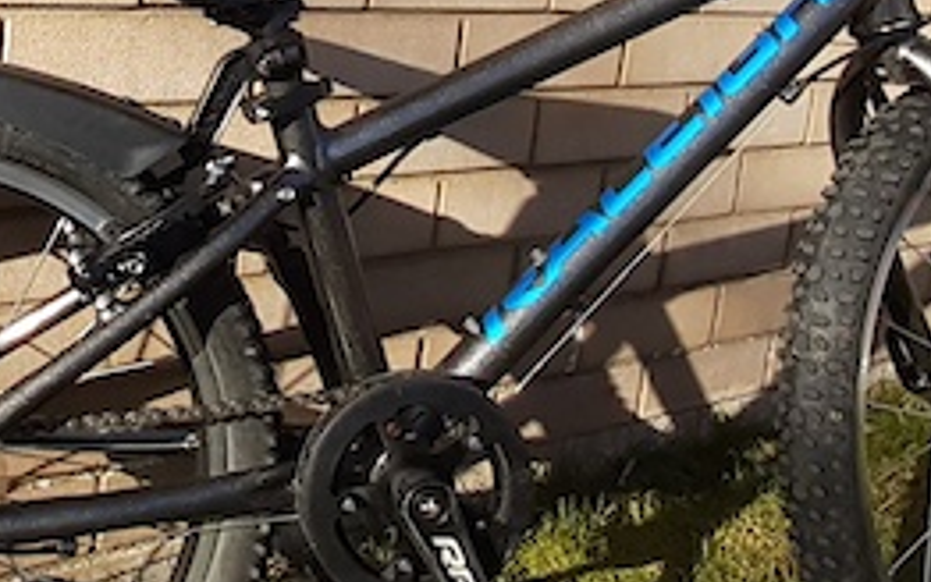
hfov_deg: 44.3
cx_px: 153
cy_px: 39
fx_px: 1066
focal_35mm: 42
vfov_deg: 29.1
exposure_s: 1/613
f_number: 2.2
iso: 40
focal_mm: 1.13
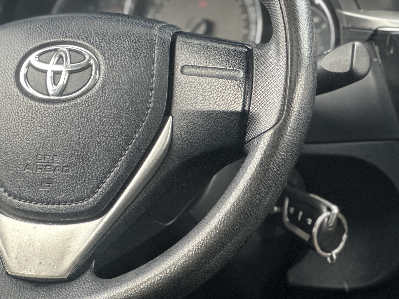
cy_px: 83
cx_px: 100
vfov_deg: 10.7
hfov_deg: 14.1
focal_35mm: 139
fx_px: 1602
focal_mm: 9
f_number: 2.8
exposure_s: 1/121
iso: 200
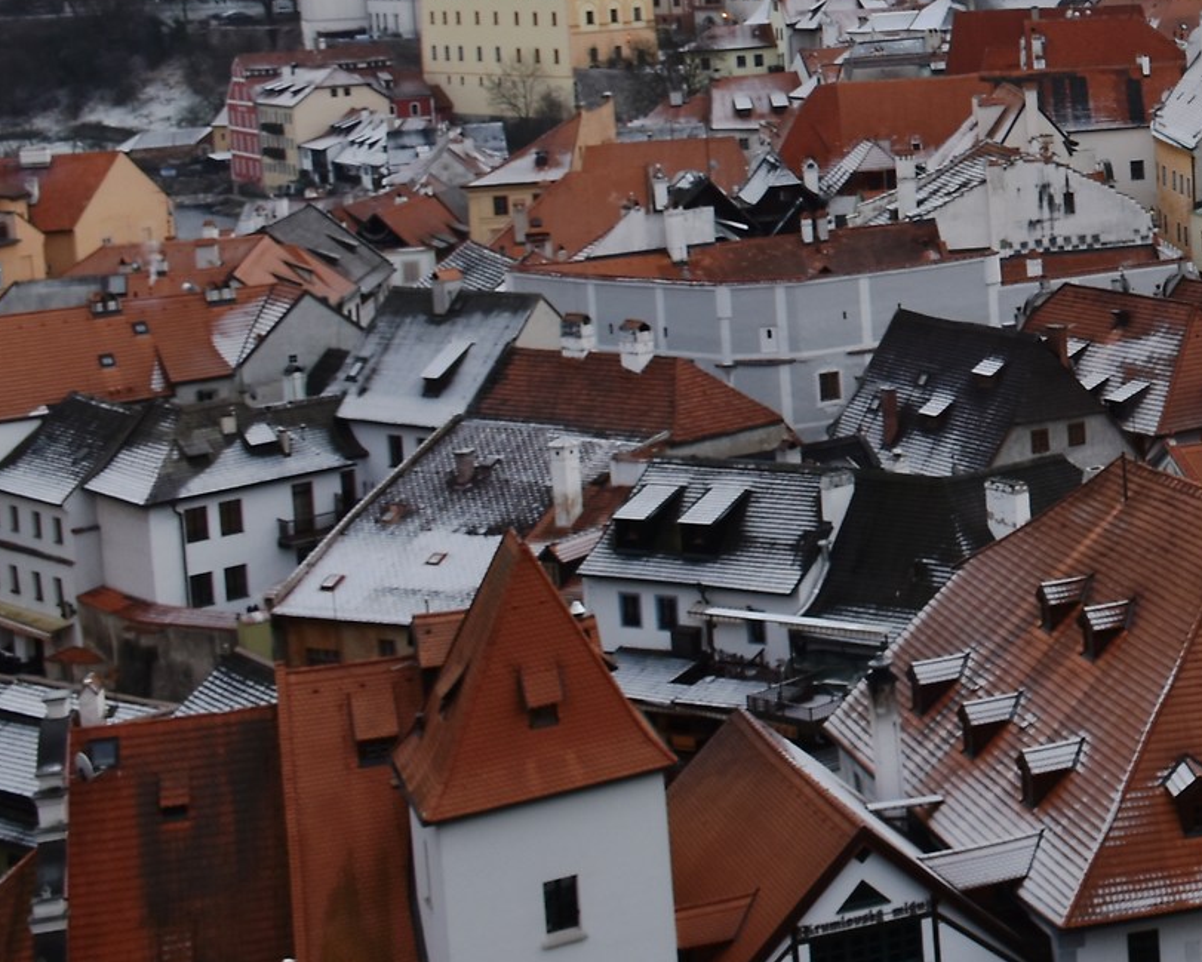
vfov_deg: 20.0
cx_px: 1531
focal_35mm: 75
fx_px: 2668
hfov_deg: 22.8
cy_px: 96
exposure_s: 1/160
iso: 100
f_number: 8
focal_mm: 18
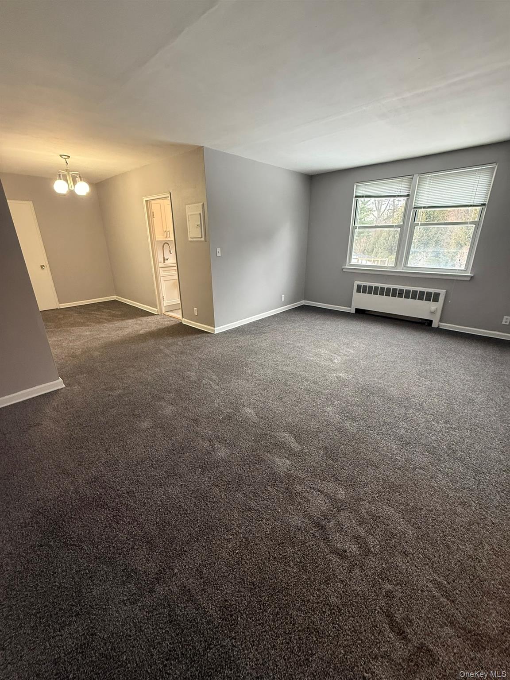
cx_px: 255
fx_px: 275
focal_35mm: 14
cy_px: 340
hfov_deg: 85.7
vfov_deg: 102.1
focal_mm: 2.22
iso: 320
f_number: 2.2
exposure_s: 1/60
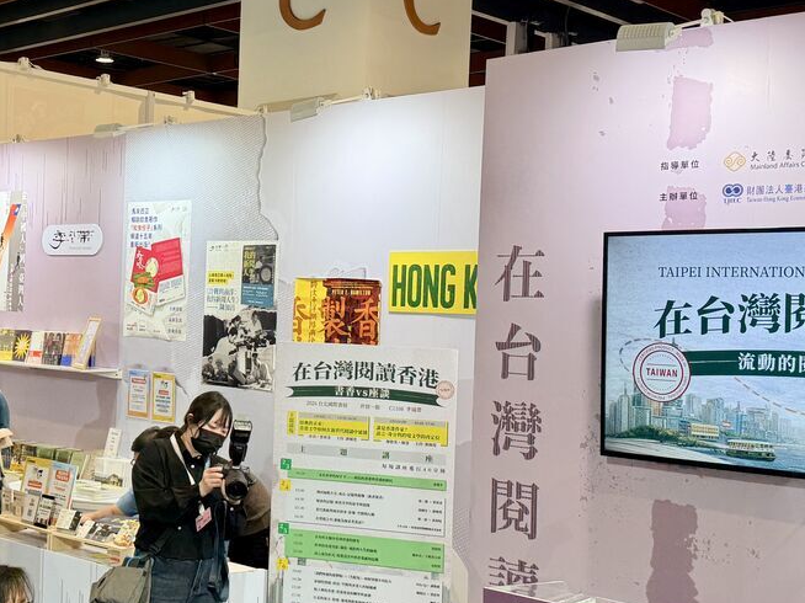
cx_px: 313
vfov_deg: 30.8
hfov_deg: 40.2
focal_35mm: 47
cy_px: 361
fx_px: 1093
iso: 80
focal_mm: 6.76
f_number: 1.78
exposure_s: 1/148
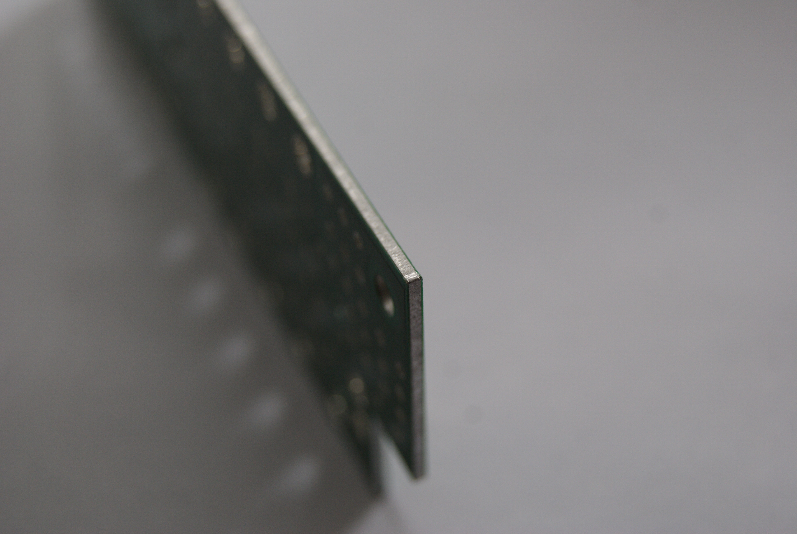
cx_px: 398
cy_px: 267
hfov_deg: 27.0
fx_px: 1662
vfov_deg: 18.2
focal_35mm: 75
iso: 400
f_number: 5.6
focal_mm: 50
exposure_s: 1/80
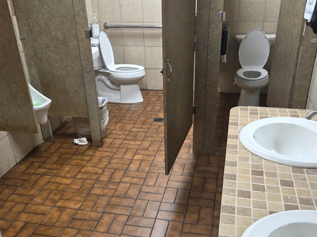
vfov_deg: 38.3
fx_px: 339
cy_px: 151
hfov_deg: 50.1
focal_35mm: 37
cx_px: 148
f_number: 1.8
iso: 250
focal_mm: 5.4
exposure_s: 1/120
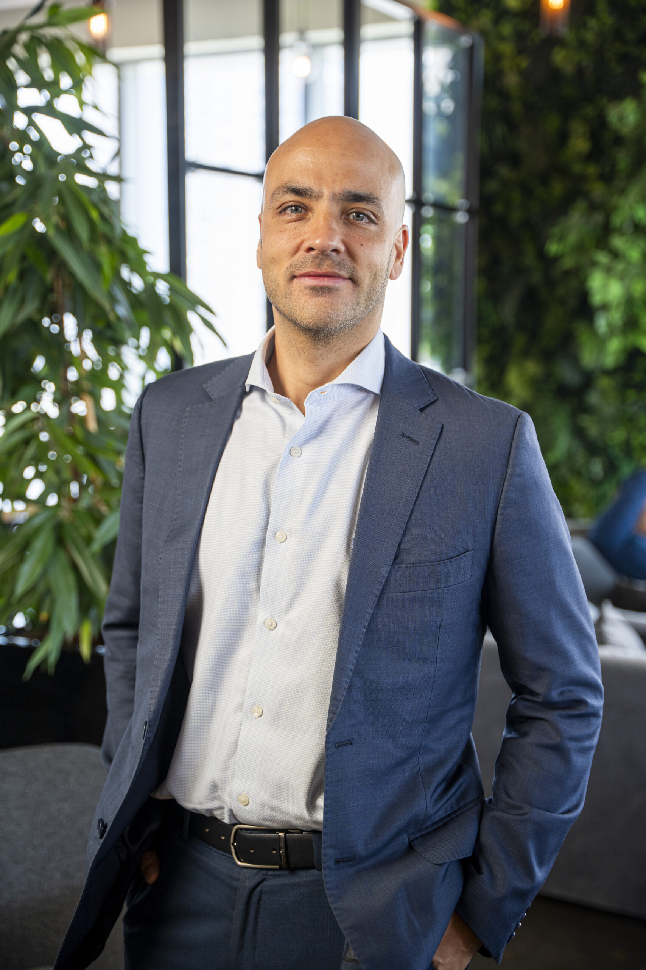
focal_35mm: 53
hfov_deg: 25.5
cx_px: 323
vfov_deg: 37.5
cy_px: 485
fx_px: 1429
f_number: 2.8
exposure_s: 1/50
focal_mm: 53.1
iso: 200
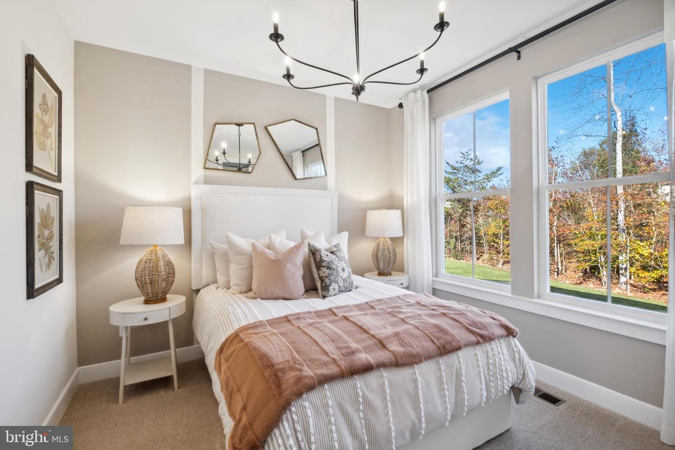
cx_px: 338
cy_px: 225
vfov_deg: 77.3
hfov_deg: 100.4
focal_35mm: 15
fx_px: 281
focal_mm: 10
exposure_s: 1/60
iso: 200
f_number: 8
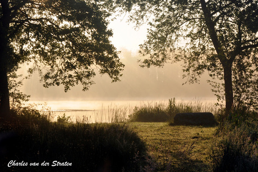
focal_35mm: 105
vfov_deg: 13.0
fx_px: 752
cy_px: 86
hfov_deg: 19.5
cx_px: 129
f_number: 19
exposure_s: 1/180
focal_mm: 70
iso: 400
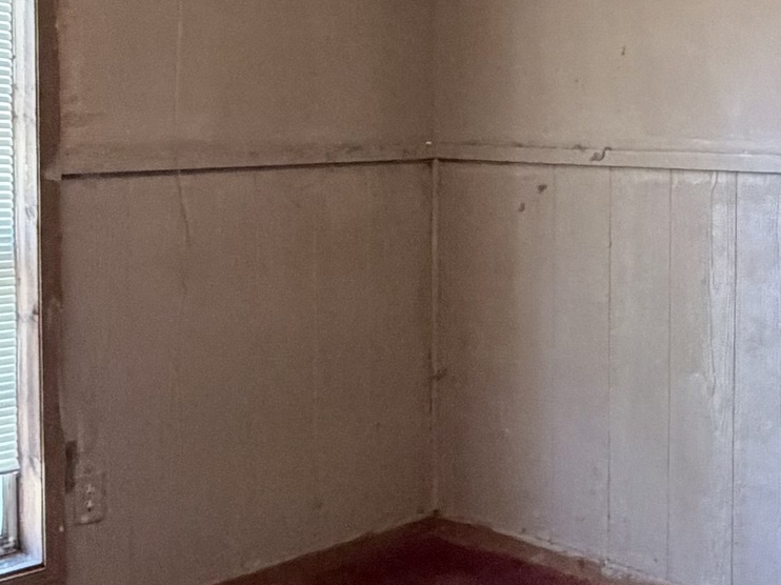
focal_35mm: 58
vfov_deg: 25.0
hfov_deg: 33.1
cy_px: 167
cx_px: 473
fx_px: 1308
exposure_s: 1/60
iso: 800
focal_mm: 2.22
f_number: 2.2
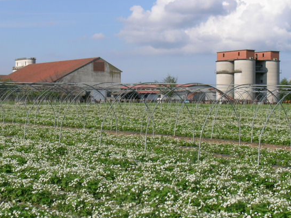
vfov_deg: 17.5
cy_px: 95
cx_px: 127
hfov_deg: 23.3
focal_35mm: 84
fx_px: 706
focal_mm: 13.5
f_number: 7.6
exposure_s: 1/208
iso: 50
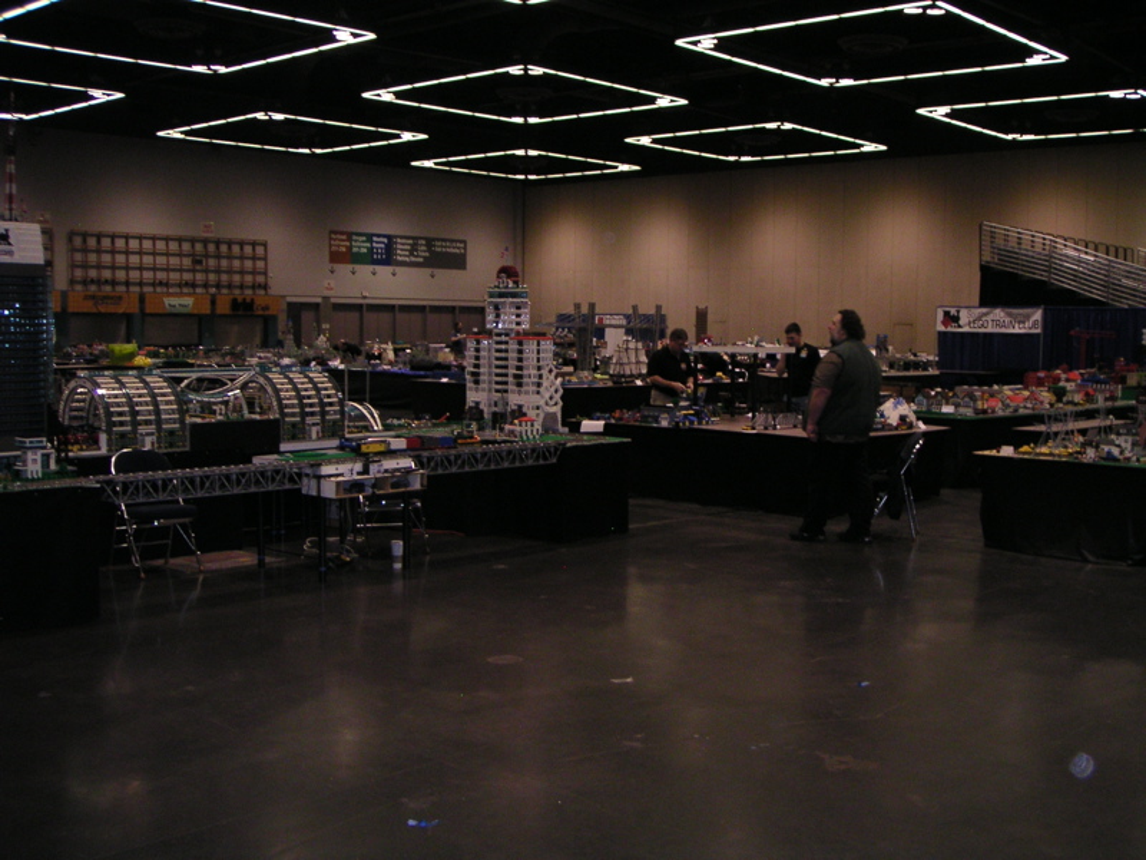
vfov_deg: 37.7
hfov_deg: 49.0
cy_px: 430
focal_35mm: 38
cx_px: 573
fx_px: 1258
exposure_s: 1/45
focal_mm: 6
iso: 160
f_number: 2.8
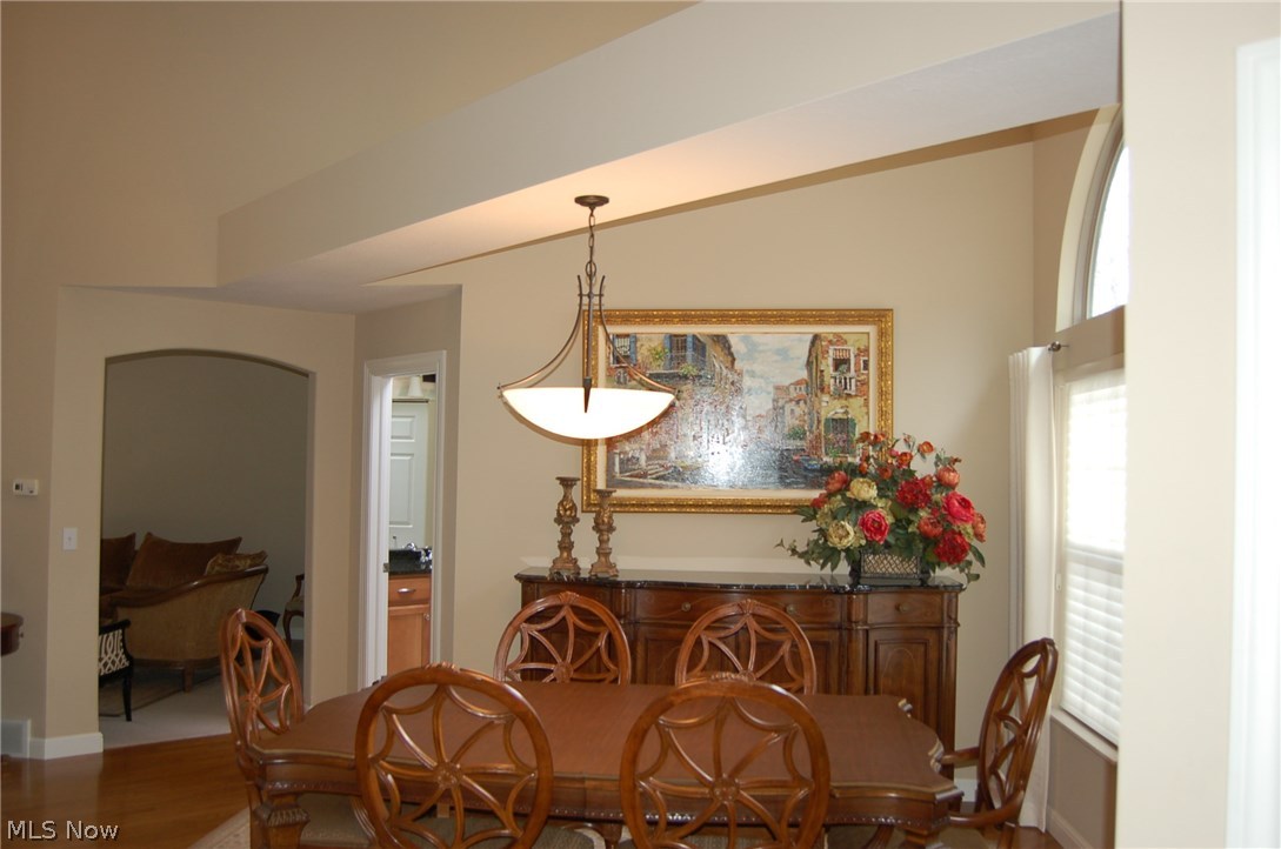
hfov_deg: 62.0
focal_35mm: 30
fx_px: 1066
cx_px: 640
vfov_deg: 43.5
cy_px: 424
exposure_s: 1/60
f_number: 3.8
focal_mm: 20
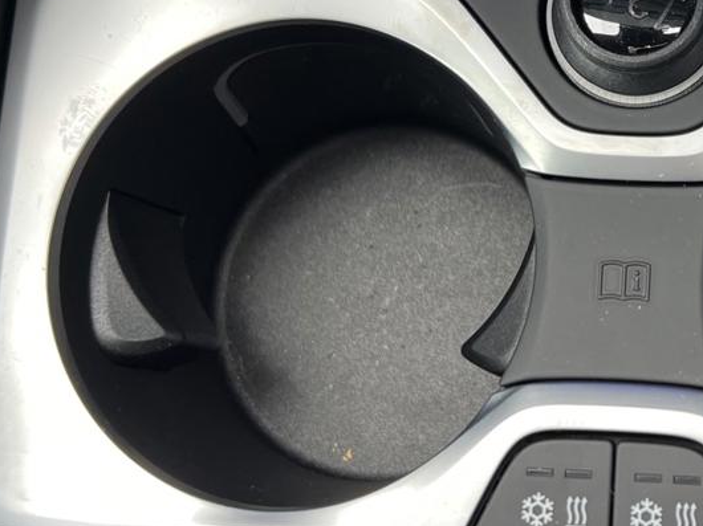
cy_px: 148
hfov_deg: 27.8
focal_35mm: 67
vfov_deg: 21.8
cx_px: 644
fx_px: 1360
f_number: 1.5
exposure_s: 1/121
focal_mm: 5.7
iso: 80
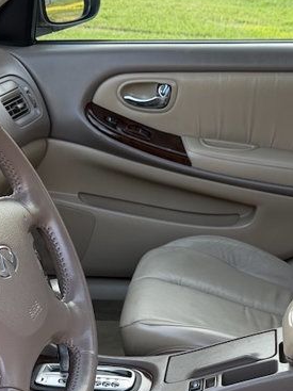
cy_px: 354
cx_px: 244
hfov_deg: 21.6
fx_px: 757
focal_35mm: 67
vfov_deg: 27.9
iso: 100
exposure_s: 1/132
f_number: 1.78
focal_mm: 6.76
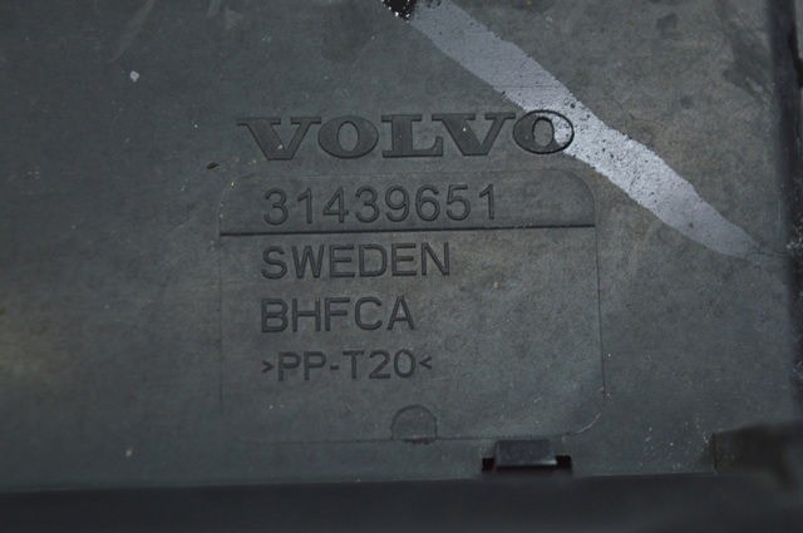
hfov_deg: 24.6
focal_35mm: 82
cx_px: 402
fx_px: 1838
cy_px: 266
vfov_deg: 16.5
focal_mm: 55
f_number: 5.6
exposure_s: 1/40
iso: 400
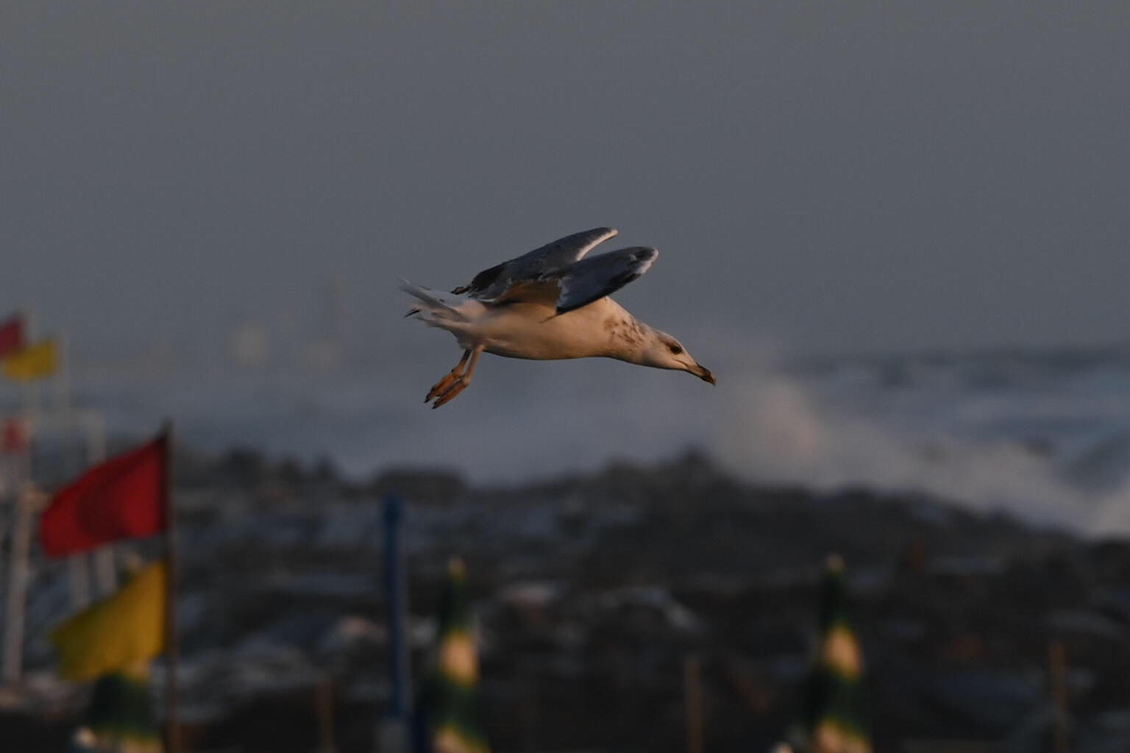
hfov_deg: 10.3
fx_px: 6277
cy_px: 376
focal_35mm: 200
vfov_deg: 6.9
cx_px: 565
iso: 200
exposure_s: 1/500
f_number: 5.6
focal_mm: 200
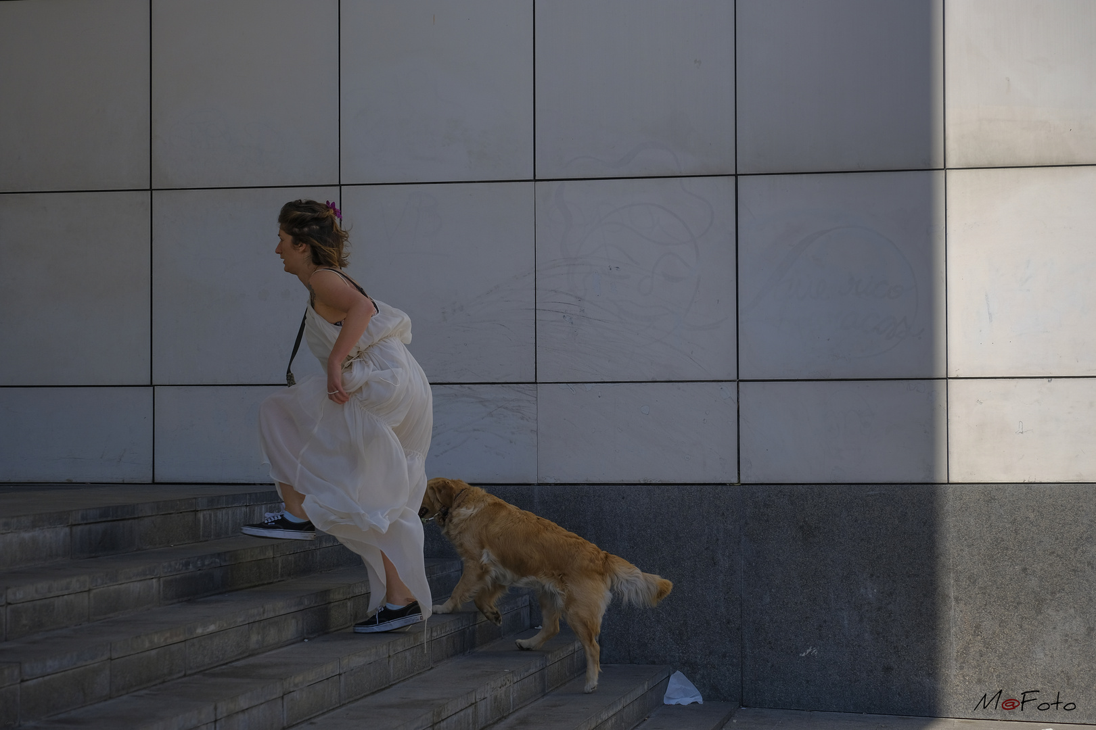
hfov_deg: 27.0
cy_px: 365
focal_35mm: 75
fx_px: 2283
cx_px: 548
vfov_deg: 18.2
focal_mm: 50
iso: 200
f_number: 5.6
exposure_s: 1/800
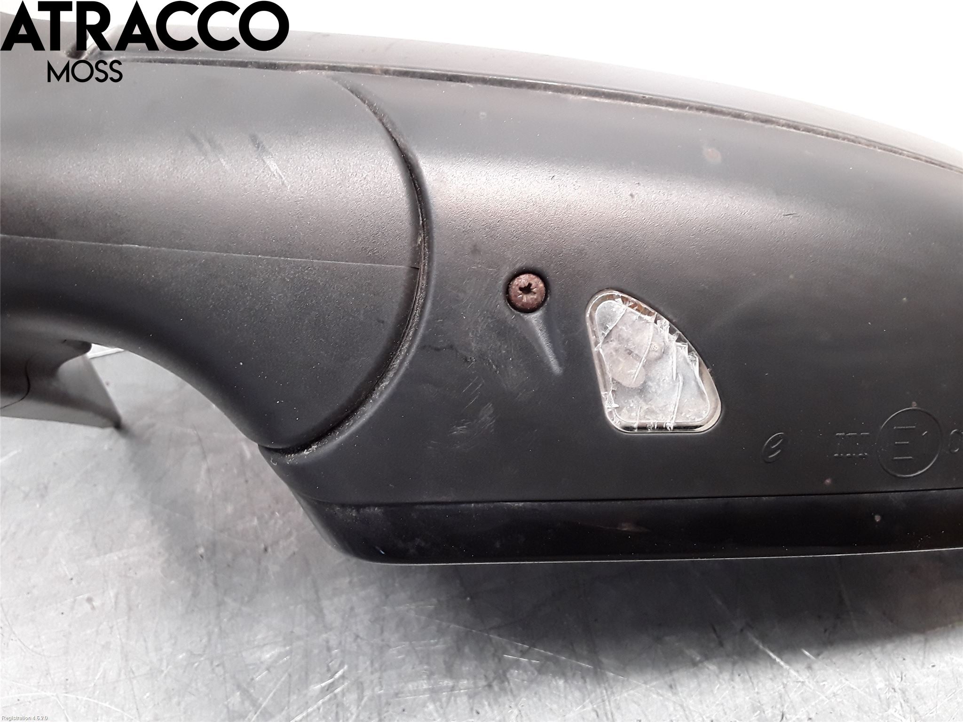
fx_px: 779
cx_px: 482
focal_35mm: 28
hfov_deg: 63.4
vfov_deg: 49.7
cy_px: 361
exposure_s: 1/50
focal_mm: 2.91
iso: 100
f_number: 1.9
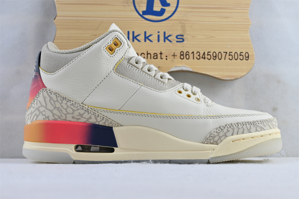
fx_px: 436
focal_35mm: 52
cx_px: 150
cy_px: 100
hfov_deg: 37.9
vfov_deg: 25.8
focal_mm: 35
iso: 100
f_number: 5.3
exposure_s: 1/50
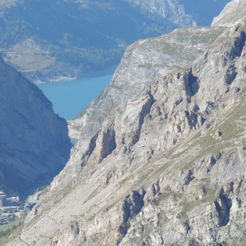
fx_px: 1881
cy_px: 100
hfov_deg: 7.5
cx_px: 47
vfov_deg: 7.5
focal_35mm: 234
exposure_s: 1/320
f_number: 4.4
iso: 80
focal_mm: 27.6
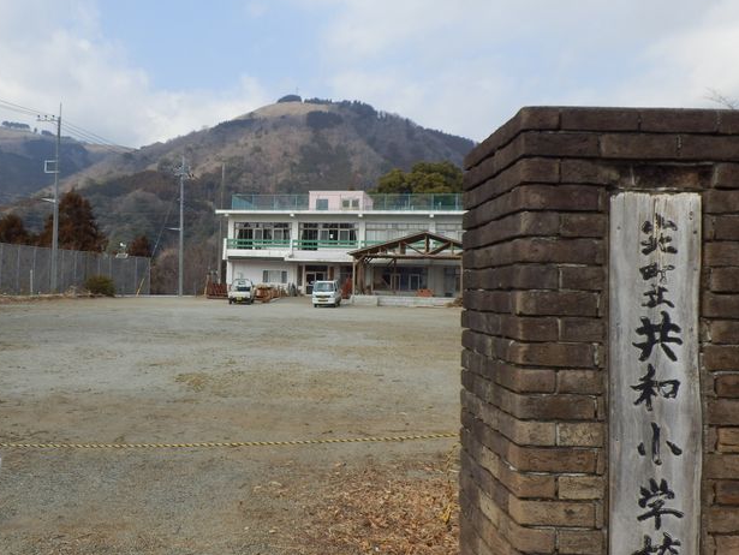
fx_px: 833
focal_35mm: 39
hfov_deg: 47.3
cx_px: 270
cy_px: 264
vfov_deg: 36.8
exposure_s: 1/800
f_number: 3.5
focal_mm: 5.3
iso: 80
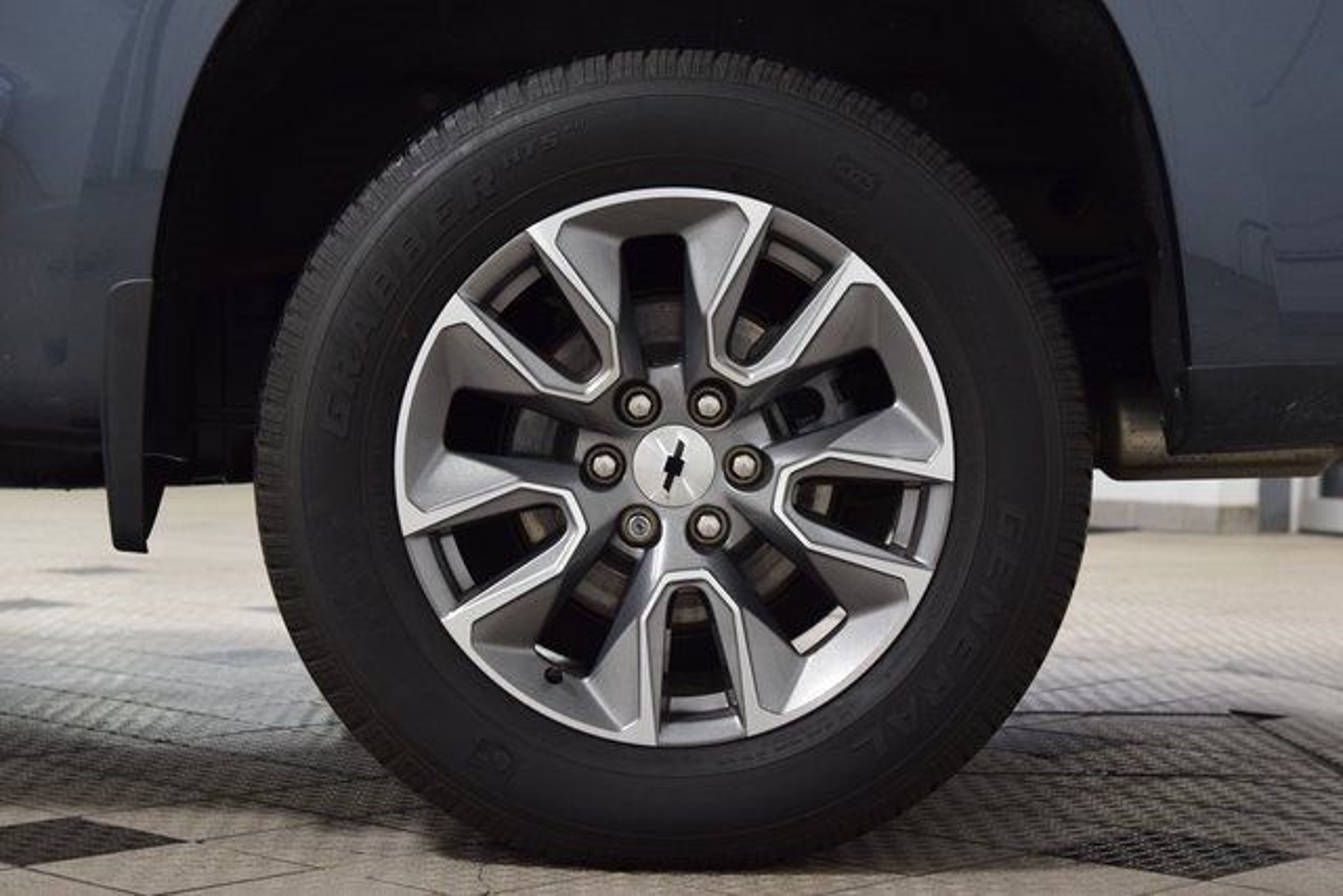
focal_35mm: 72
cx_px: 672
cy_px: 448
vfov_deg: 18.9
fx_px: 2686
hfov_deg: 28.1
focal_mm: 48
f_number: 4.5
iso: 1600
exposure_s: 1/60
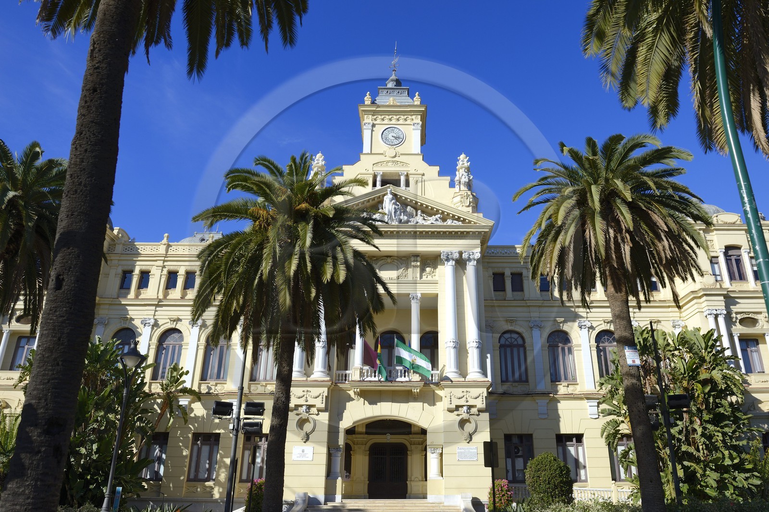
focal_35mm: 24
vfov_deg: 53.1
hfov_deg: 73.8
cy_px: 256
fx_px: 513
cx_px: 384
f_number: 9
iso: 200
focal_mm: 24
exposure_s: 1/500
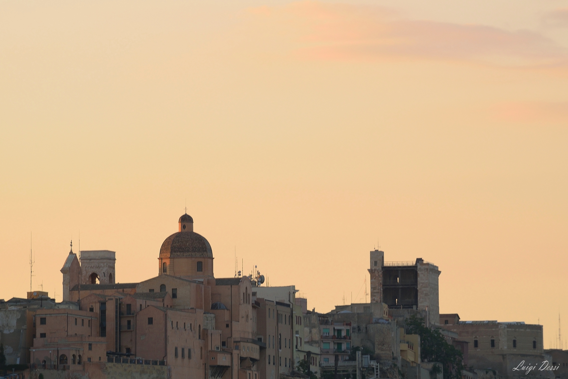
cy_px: 190
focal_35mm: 450
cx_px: 284
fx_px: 7099
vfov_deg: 3.1
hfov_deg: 4.6
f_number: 13
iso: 200
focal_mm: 300
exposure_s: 1/50
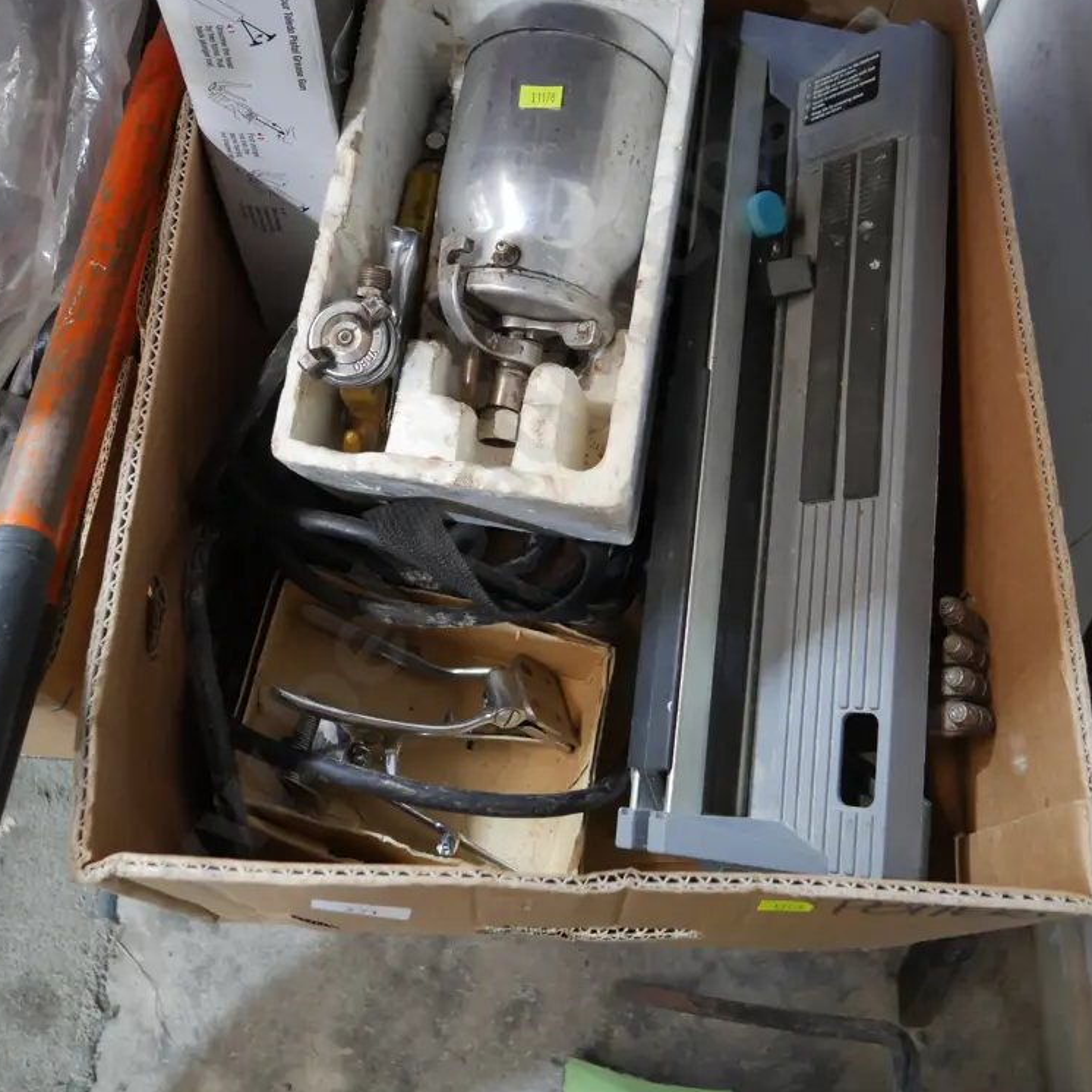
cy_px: 414
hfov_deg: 48.5
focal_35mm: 34
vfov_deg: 48.0
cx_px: 544
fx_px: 1213
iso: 1600
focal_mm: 14
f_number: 3.5
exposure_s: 1/60
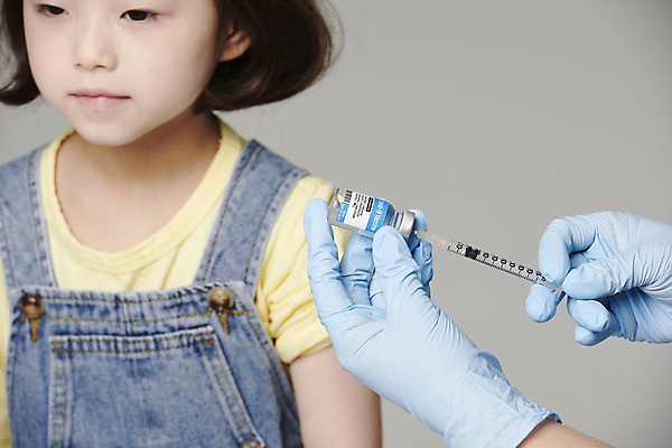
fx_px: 3733
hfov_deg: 10.3
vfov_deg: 6.9
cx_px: 336
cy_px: 224
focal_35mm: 200
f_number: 8
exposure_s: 1/125
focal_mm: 200
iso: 100
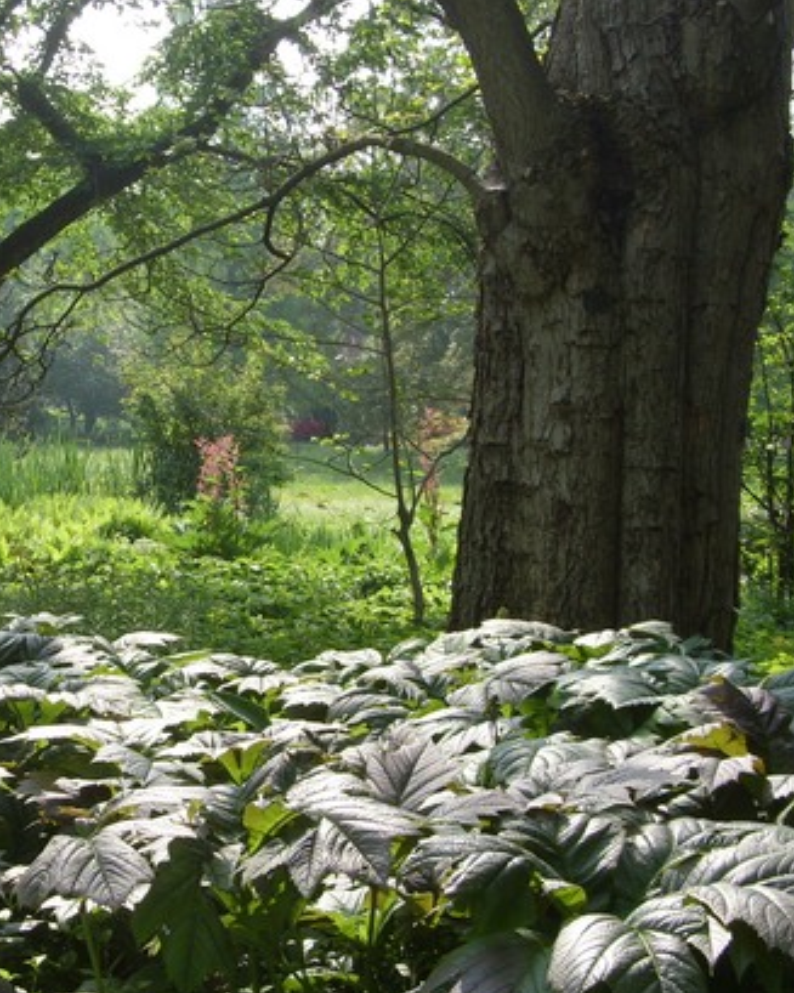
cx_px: 134
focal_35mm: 68
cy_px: 503
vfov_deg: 27.9
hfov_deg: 22.1
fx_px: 1998
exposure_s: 1/384
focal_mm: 6.3
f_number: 2.8
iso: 50
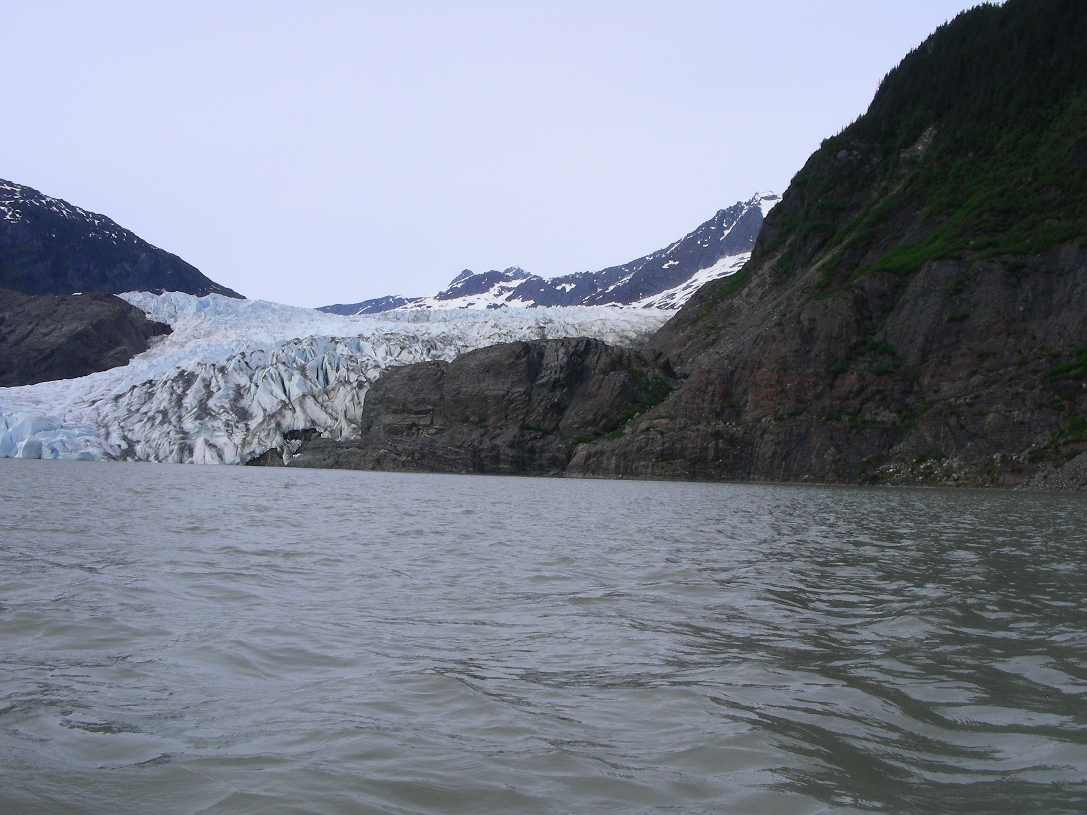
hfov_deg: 49.0
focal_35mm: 38
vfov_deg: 37.7
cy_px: 408
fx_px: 1193
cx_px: 544
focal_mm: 6.3
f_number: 5.6
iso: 50
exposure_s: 1/573
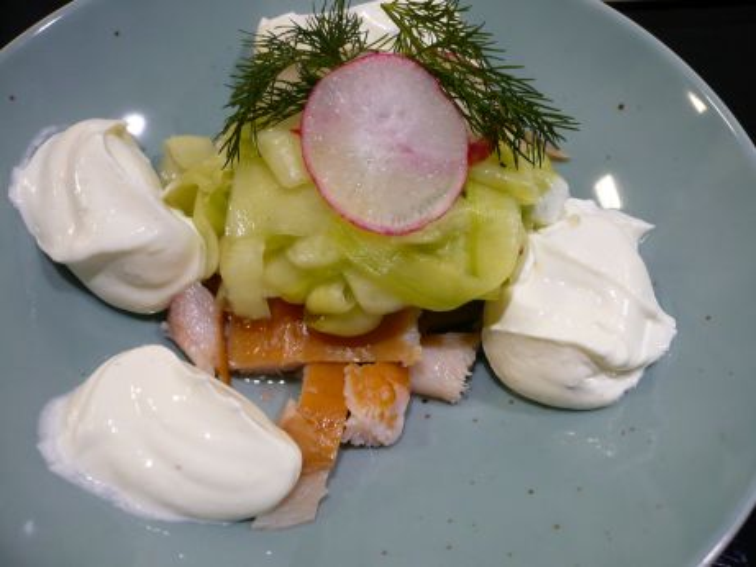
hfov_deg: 52.6
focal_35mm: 35
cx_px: 378
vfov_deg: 40.7
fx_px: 765
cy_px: 284
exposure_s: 1/30
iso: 160
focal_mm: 5.8
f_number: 2.8
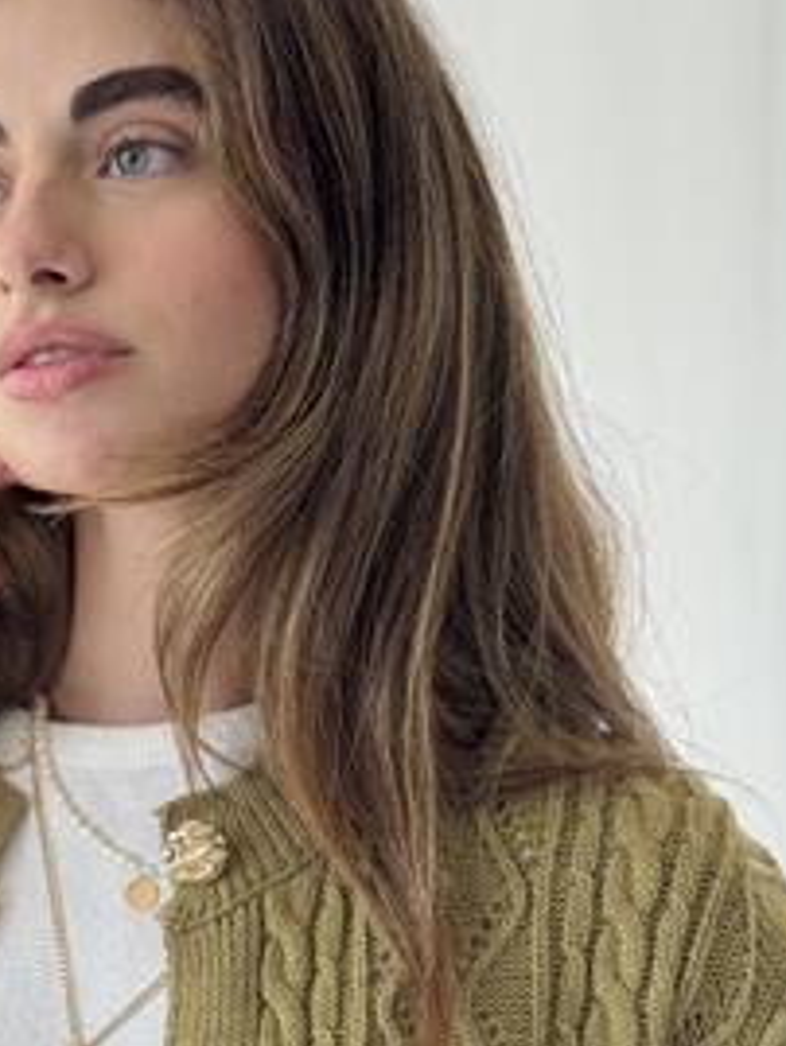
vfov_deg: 20.5
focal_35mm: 95
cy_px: 780
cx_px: 128
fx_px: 2874
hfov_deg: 15.4
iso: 50
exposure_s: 1/145
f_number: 1.78
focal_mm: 6.76
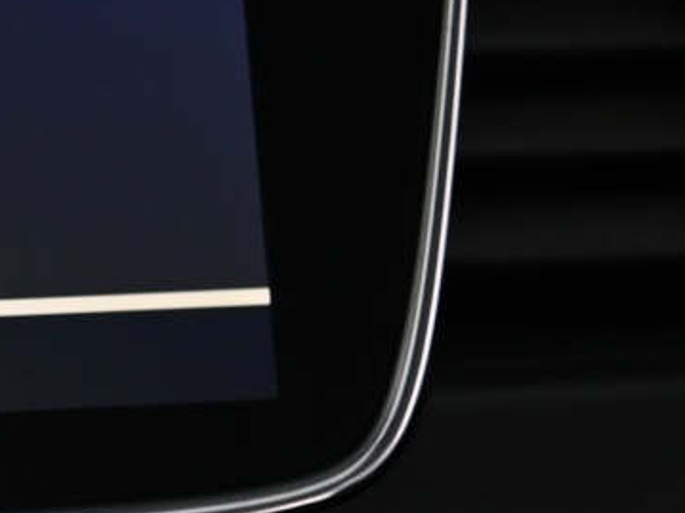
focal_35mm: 174
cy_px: 362
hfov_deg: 10.6
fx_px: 3442
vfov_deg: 8.5
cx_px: -582
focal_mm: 40
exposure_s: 1/80
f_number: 4
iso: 2000
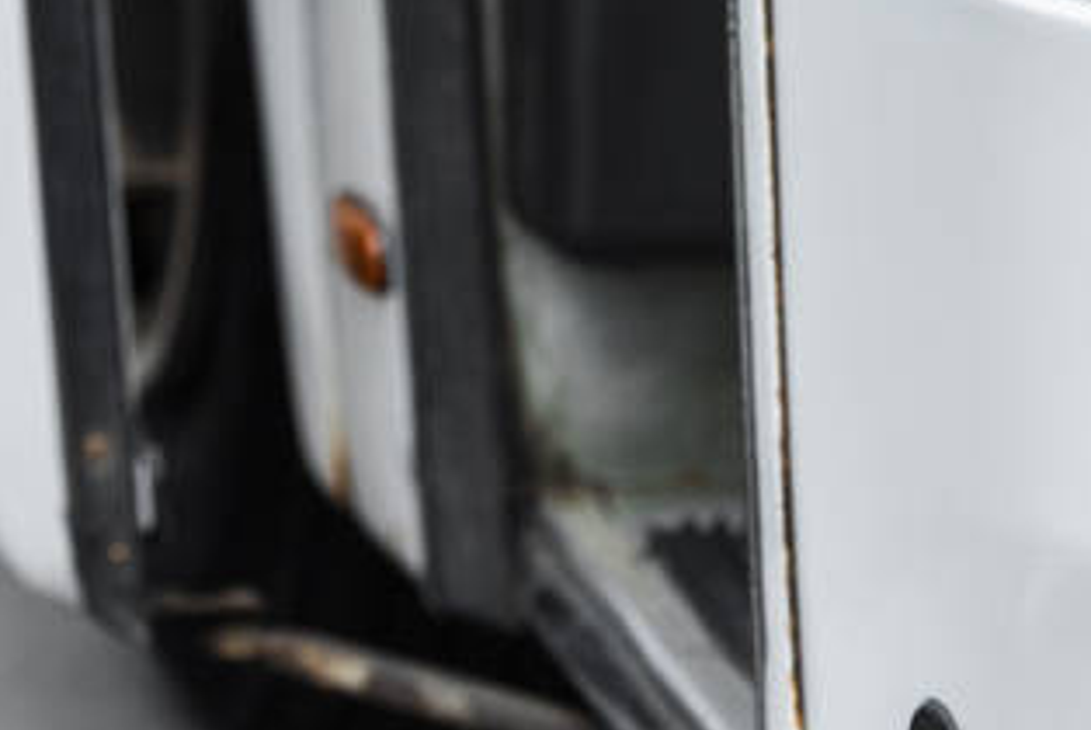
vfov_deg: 4.0
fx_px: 10374
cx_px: 773
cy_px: 33
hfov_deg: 6.0
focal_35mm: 342
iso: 160
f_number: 3.5
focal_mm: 105
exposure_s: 1/640
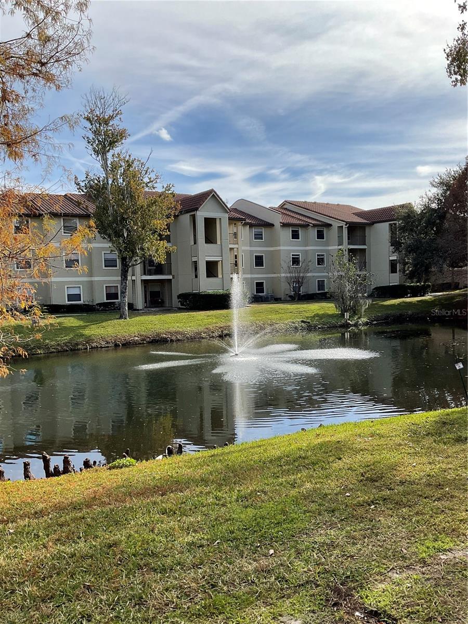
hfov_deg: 48.2
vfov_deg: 61.7
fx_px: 523
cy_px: 312
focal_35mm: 29
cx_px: 234
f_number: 1.8
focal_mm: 3
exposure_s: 1/1730
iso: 16
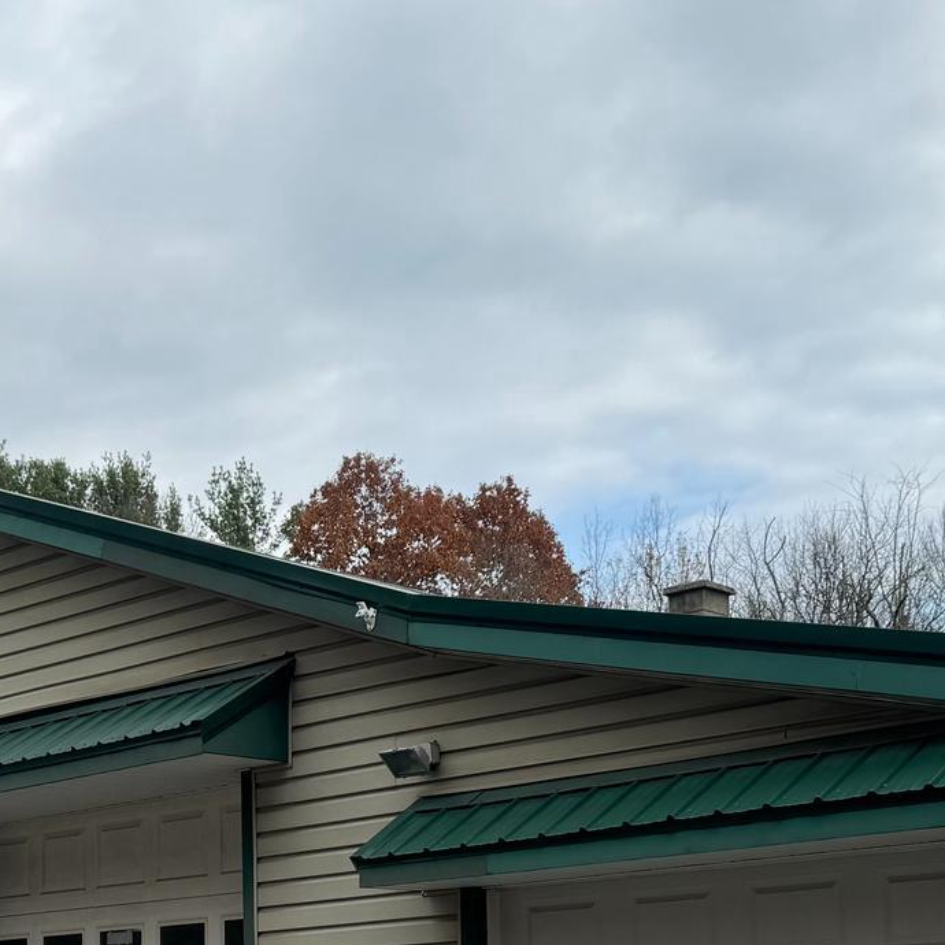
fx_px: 1946
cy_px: 941
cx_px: 515
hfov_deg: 27.3
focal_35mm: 63
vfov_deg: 25.9
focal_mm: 6.76
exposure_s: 1/2604
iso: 80
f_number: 1.78
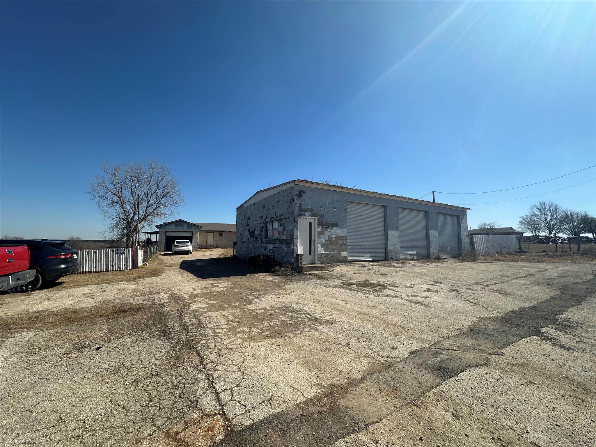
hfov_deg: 102.1
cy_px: 224
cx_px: 298
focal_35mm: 14
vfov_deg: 85.7
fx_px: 241
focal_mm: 2.22
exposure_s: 1/2398
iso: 50
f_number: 2.2
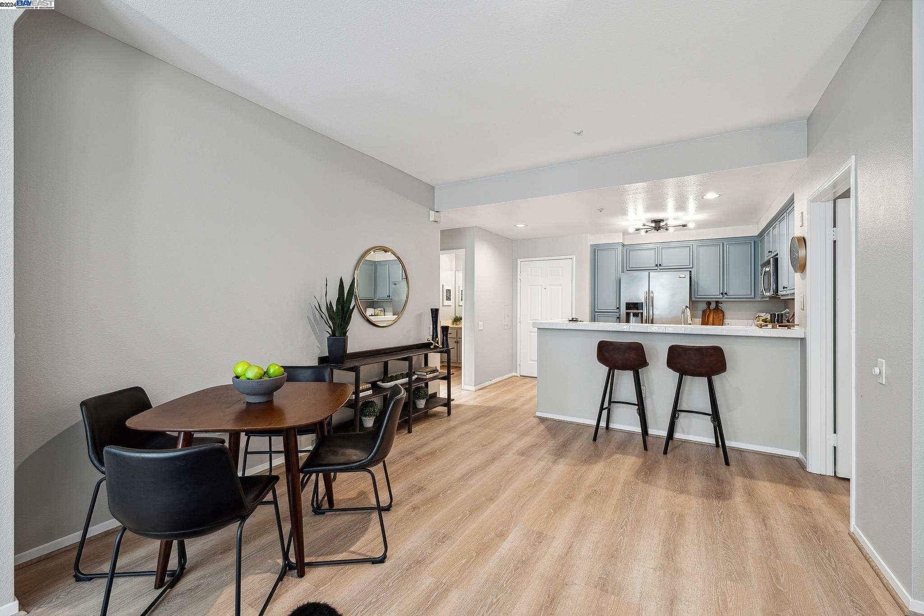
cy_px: 308
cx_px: 462
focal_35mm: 15
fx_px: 385
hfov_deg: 100.4
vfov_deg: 77.3
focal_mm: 15
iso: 160
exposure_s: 1/2
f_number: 9
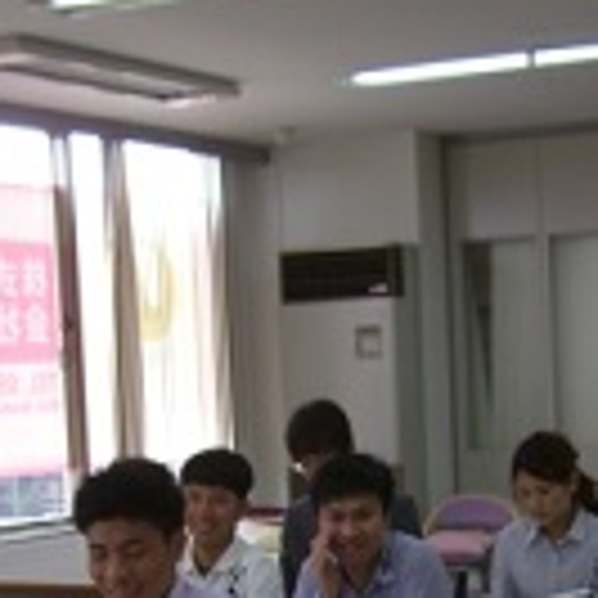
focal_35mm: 101
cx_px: 369
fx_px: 1974
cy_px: 656
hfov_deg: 17.2
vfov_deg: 16.7
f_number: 2.8
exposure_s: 1/100
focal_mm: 7.9
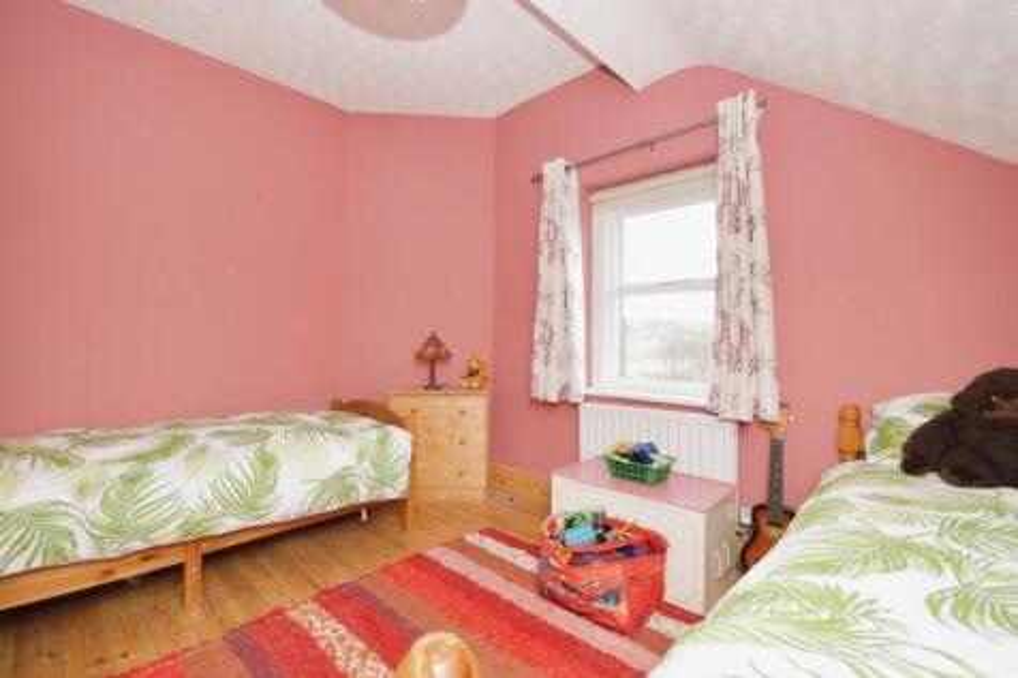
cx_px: 509
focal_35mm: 15
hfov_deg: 100.4
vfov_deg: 77.3
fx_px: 424
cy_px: 339
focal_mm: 10
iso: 400
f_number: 8
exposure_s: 1/60
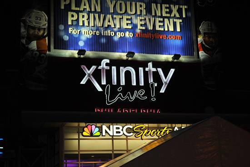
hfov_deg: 28.9
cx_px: 125
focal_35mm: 70
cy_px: 84
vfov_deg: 19.4
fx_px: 486
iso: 1000
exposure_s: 1/100
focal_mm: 70
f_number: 5
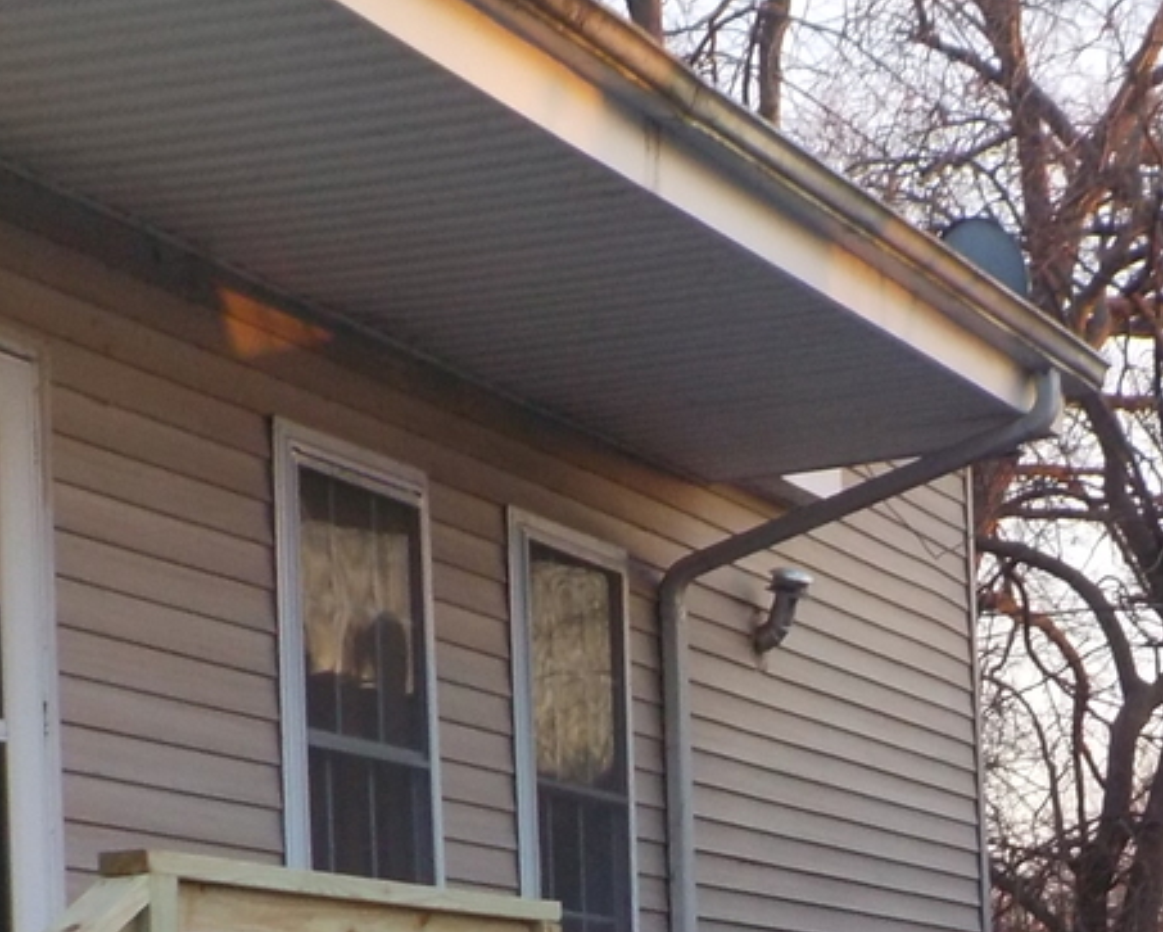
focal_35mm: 93
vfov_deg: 15.9
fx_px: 3203
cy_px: 1125
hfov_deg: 20.5
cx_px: 809
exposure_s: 1/30
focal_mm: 4.1
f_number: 3.3
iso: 180
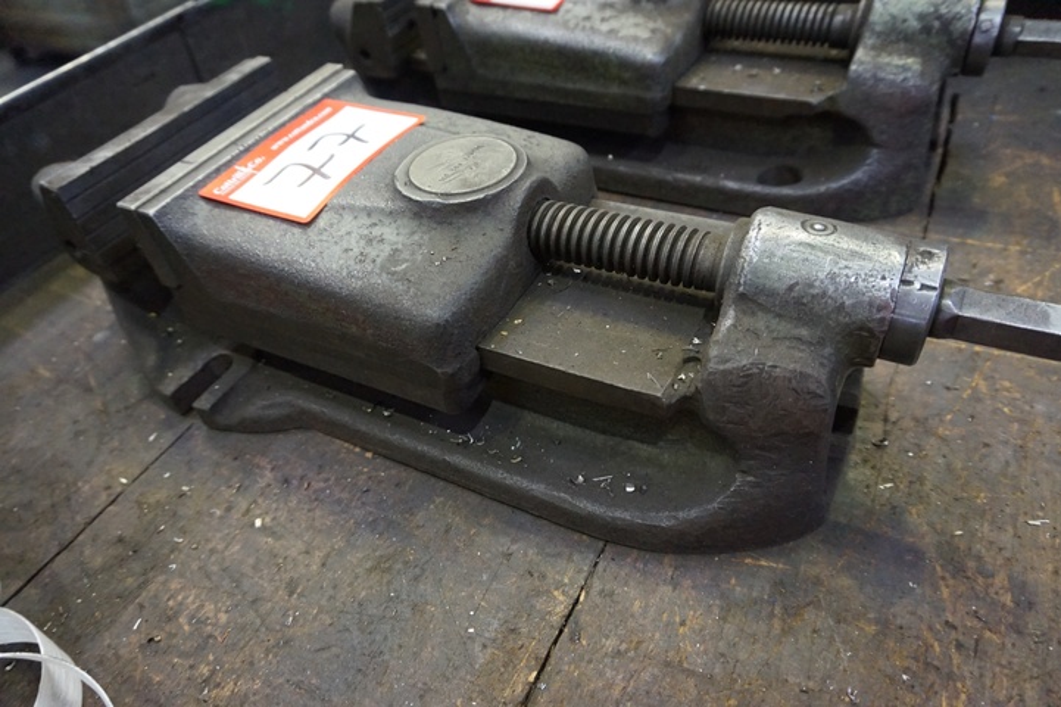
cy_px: 354
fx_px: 707
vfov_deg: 53.1
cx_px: 530
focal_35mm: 24
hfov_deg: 73.8
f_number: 3.5
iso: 3200
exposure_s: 1/30
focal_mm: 16
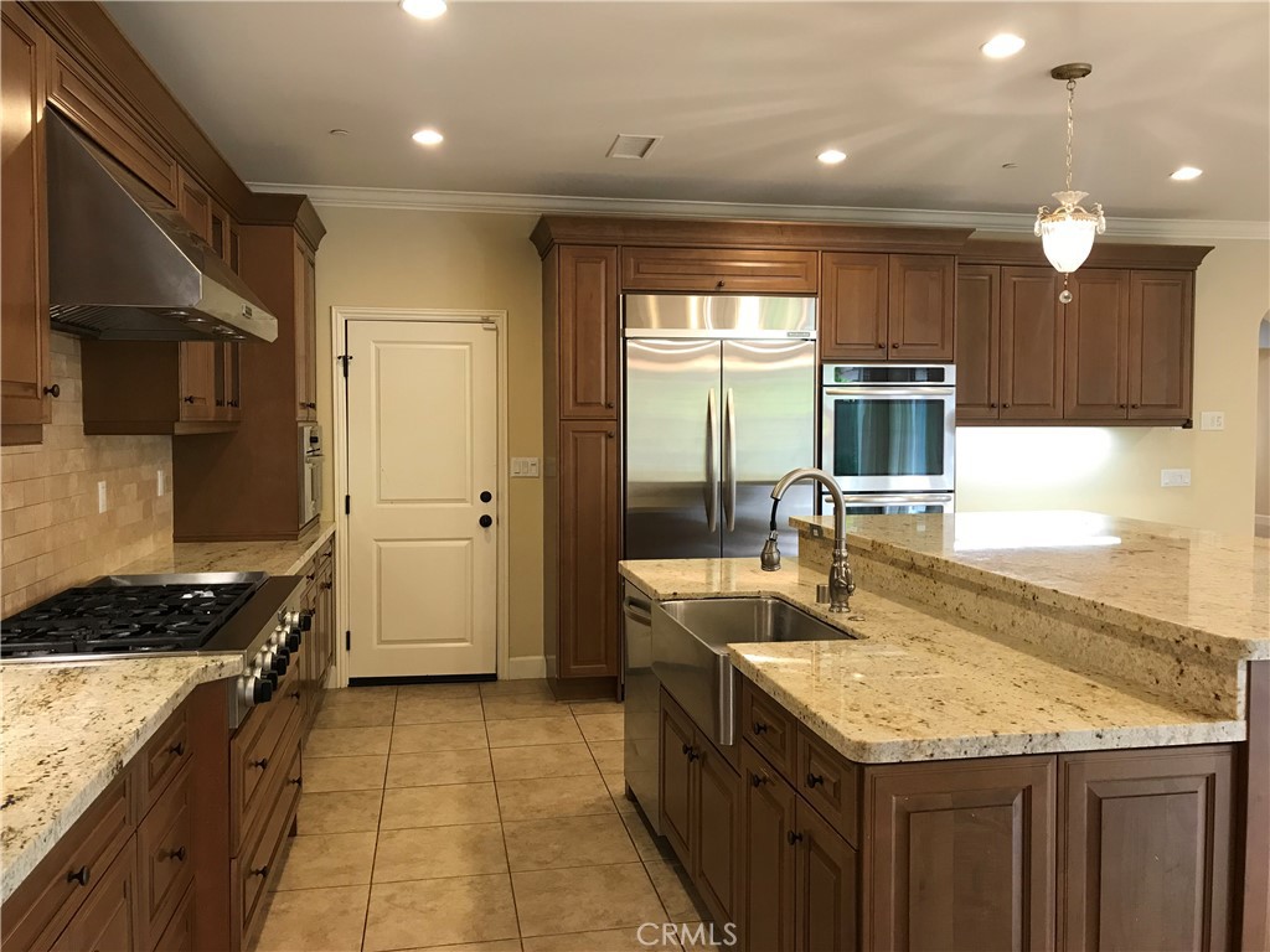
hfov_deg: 63.4
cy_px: 476
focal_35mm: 28
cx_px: 635
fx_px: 1027
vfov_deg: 49.7
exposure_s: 1/20
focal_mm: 3.99
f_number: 1.8
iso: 40
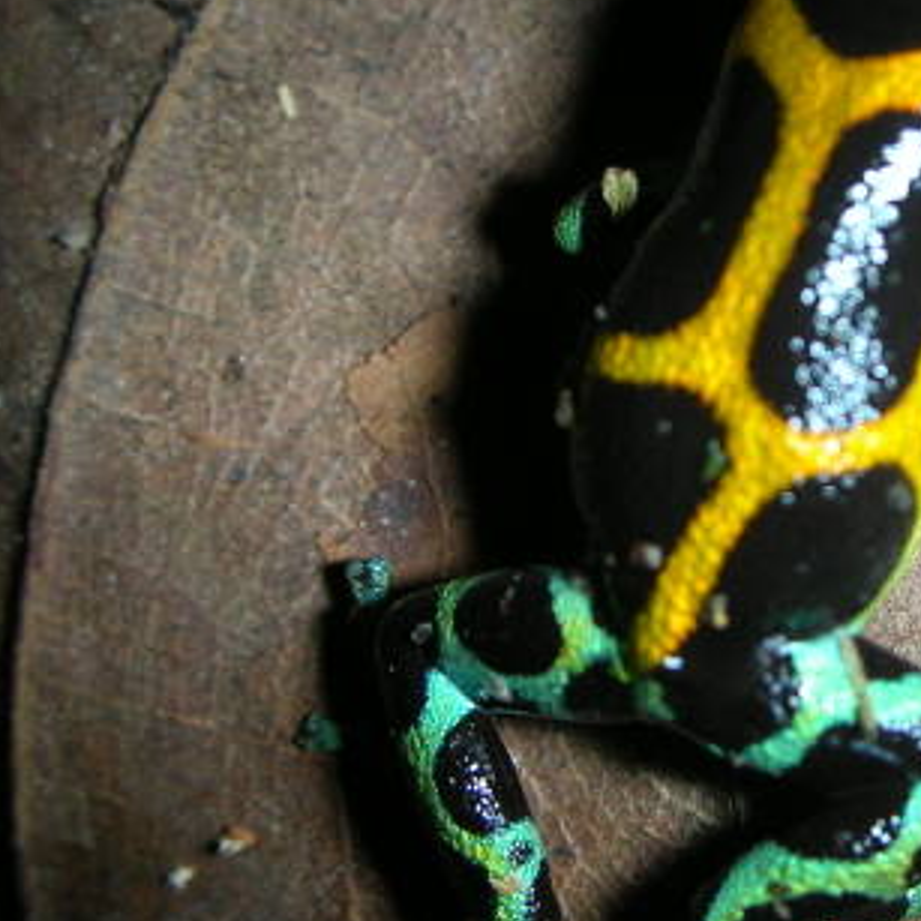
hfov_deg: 17.3
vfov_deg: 17.6
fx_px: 2980
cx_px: 804
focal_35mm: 99
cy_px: 369
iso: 50
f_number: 10.5
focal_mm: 8.8
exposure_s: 1/60.1
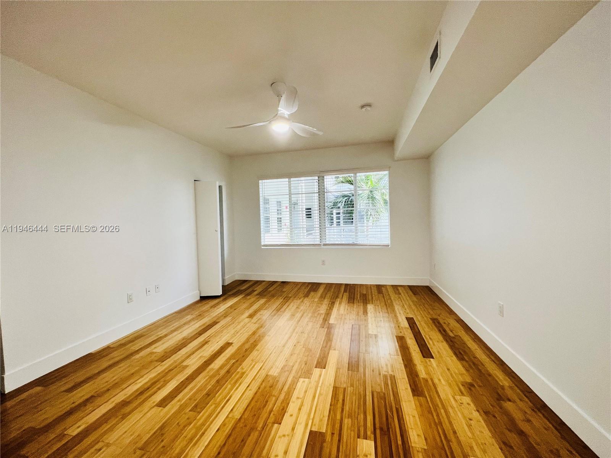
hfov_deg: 106.2
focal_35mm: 13
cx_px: 306
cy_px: 229
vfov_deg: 89.9
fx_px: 229
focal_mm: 1.57
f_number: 1.8
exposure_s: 1/60
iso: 125
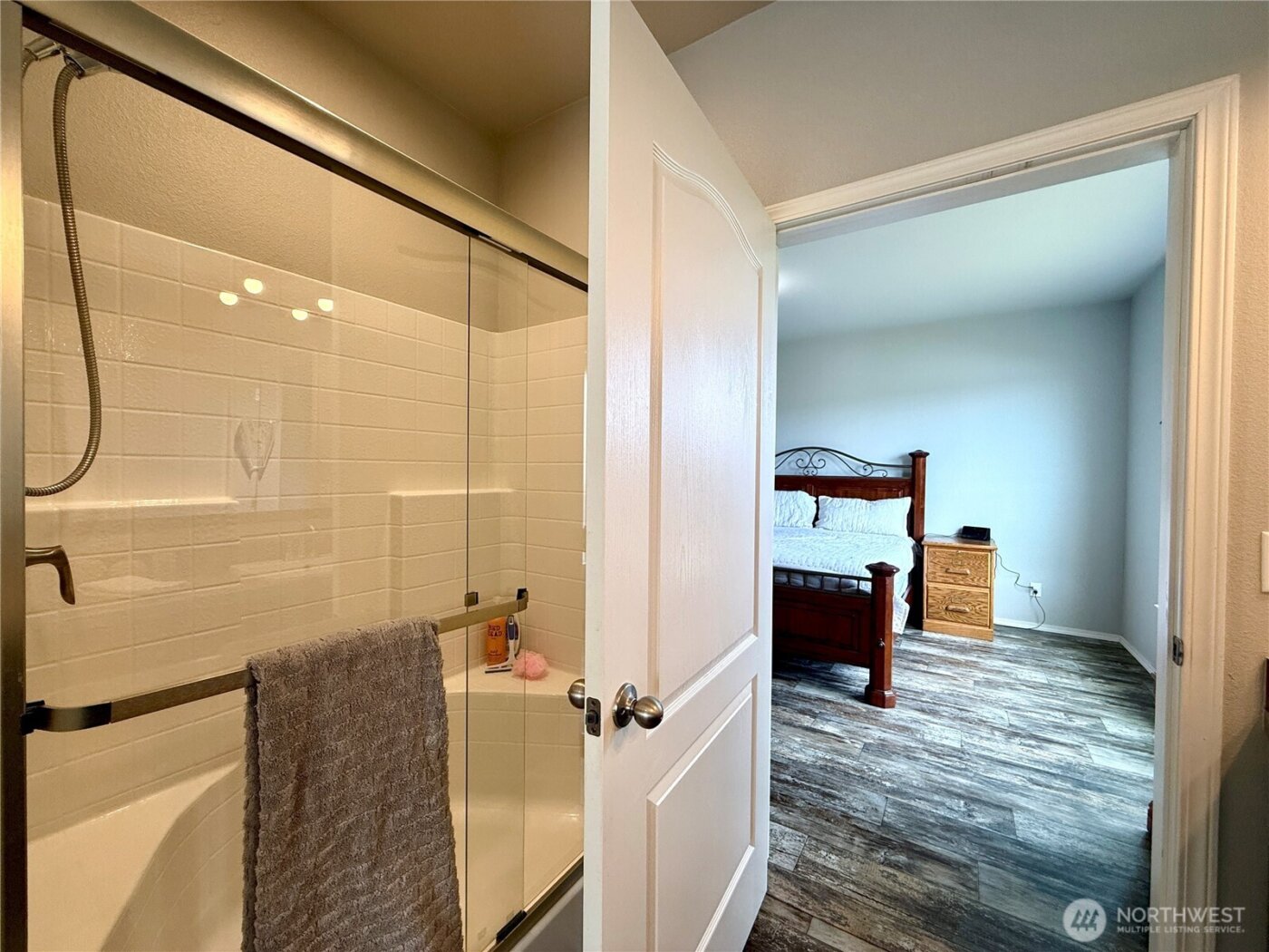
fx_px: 513
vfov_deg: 85.7
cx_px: 634
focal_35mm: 14
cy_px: 476
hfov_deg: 102.1
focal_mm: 2.22
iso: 100
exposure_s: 1/120
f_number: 2.2
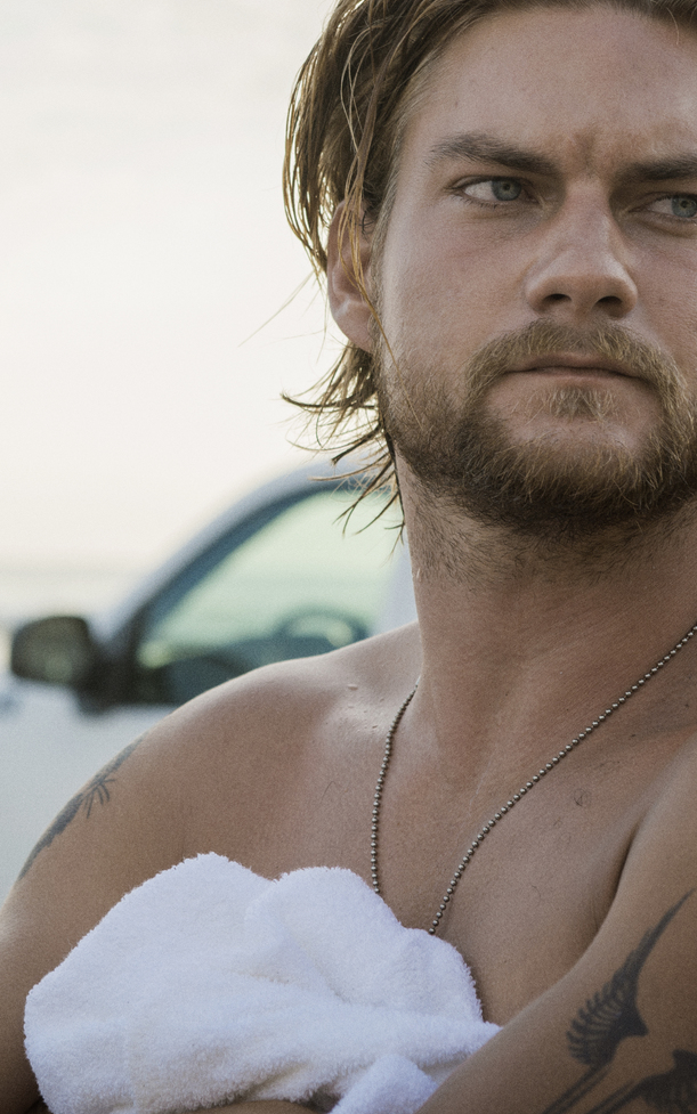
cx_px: 237
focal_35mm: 141
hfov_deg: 9.3
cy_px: 515
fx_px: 4283
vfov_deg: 14.8
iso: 100
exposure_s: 1/200
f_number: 5.6
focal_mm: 66
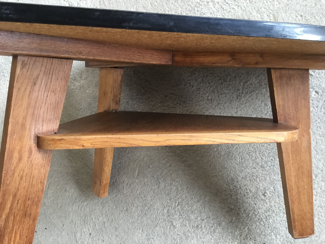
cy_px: 122
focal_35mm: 31
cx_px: 162
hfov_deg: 58.4
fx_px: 291
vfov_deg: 45.4
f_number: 2.4
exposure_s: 1/33
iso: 100
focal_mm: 3.3
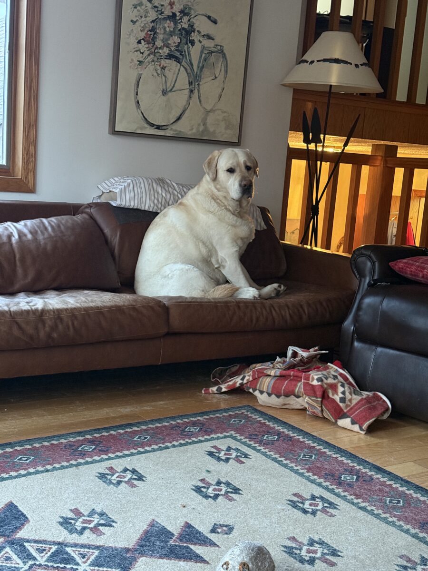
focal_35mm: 48
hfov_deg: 30.3
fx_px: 791
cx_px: 214
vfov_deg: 39.7
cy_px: 286
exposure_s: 1/24
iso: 640
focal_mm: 6.76
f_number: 1.78
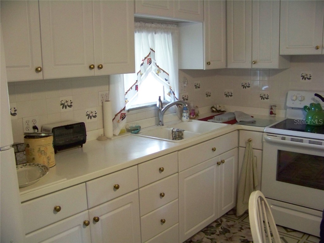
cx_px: 162
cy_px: 122
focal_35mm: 36
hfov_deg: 51.4
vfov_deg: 39.7
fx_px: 337
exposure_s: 1/20
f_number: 2.8
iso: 400
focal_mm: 5.85
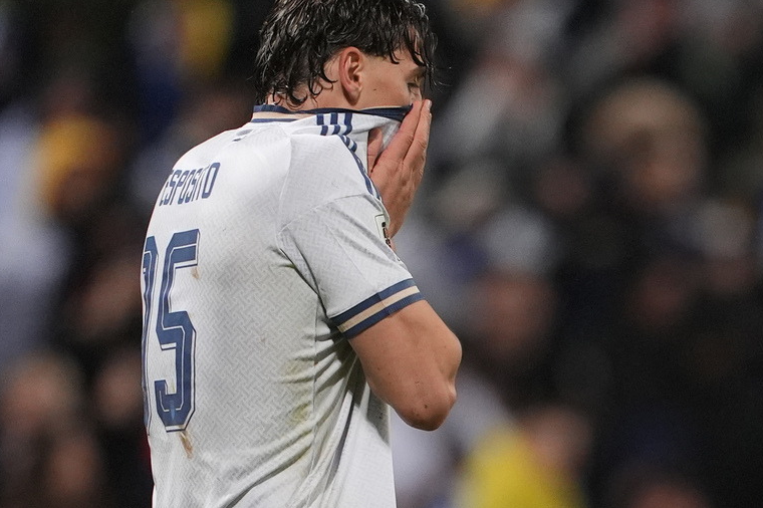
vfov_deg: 1.9
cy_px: 385
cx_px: 313
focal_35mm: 737
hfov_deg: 2.8
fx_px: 15613
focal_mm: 400
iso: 2500
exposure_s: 1/1600
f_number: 2.8
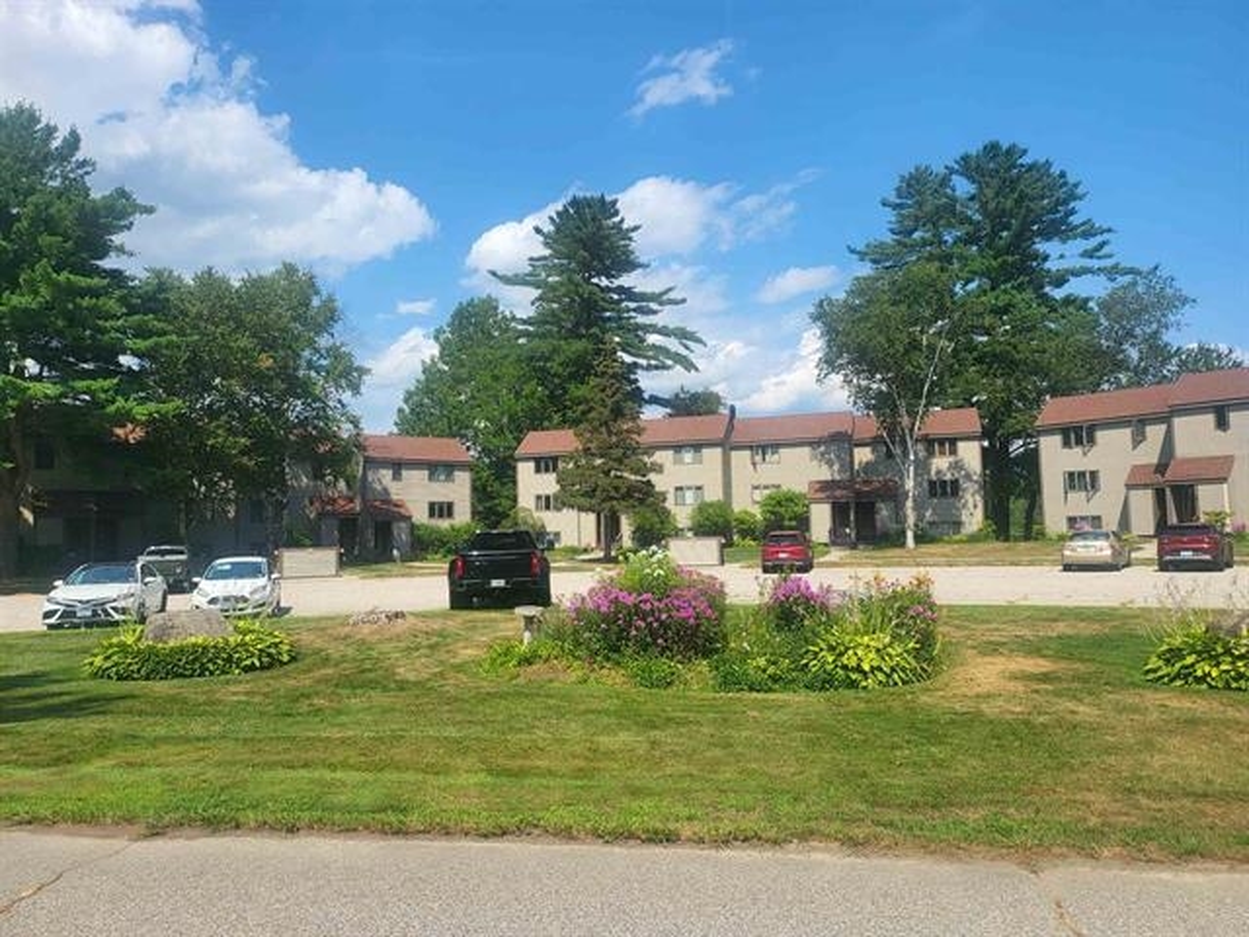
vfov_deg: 56.8
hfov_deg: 71.6
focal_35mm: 24
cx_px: 624
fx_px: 866
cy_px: 468
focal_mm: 5
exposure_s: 1/2397
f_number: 1.8
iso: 40
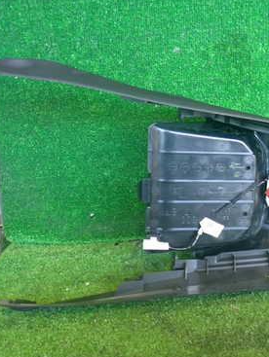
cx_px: 235
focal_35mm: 49
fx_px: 507
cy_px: 178
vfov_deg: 38.9
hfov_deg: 28.7
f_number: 2.3
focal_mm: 5.4
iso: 200
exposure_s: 1/30
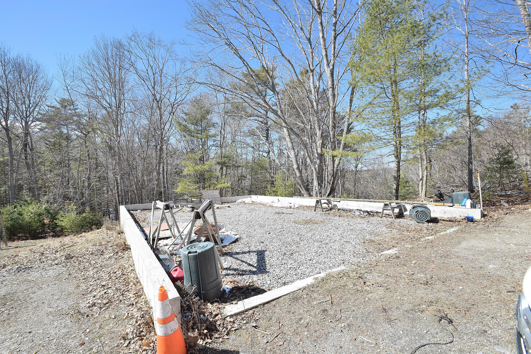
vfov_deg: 77.3
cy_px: 177
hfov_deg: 100.4
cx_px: 266
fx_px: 221
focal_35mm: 15
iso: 200
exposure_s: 1/320
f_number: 9
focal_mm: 10
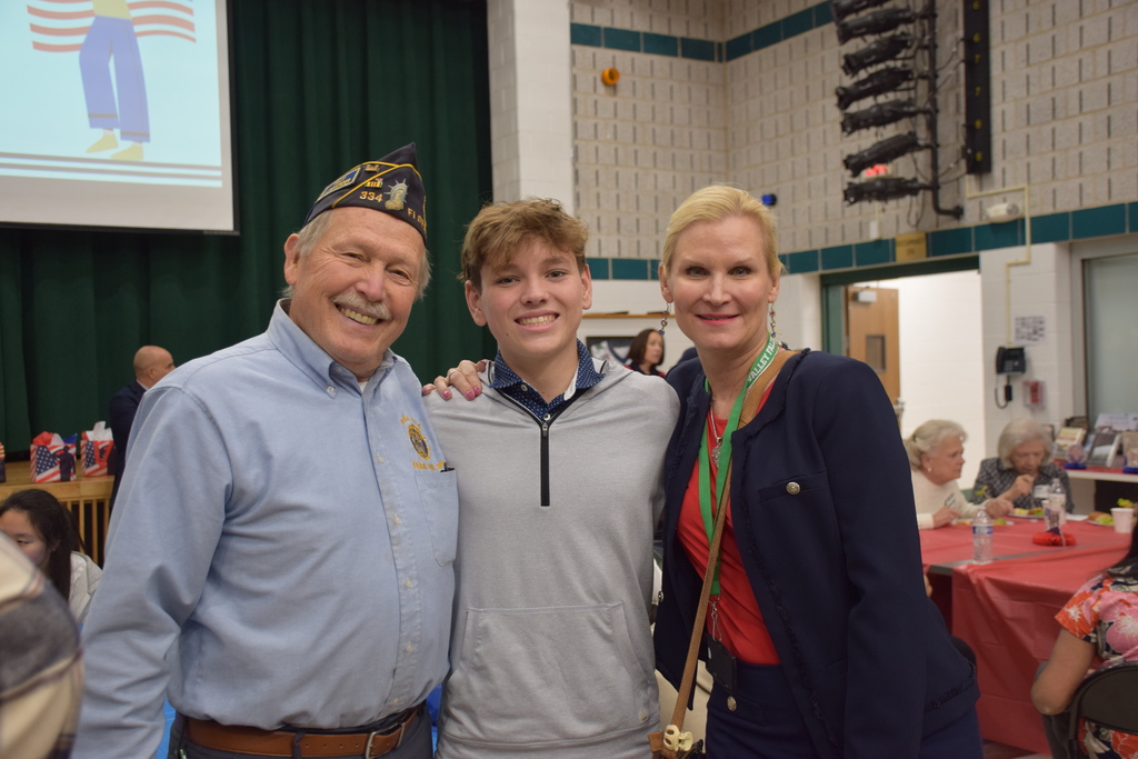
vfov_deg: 34.2
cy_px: 380
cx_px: 569
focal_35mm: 39
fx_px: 1233
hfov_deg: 49.5
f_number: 4
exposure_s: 1/60
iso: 560
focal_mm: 26
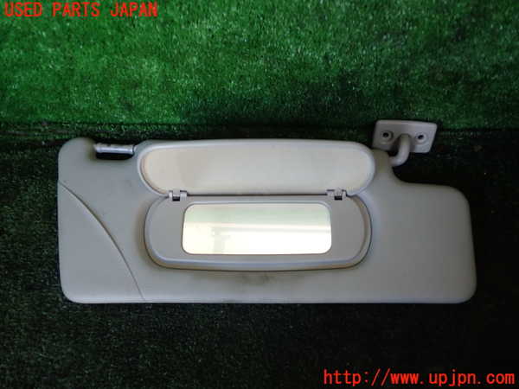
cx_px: 260
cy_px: 194
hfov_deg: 60.0
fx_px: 450
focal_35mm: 30
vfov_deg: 46.8
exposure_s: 1/50
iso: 200
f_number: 2.3
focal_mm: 5.4
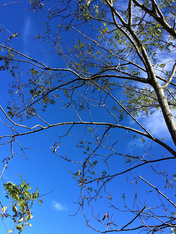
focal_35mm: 32
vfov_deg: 56.8
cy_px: 118
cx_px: 88
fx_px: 217
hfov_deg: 44.2
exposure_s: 1/1018
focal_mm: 3.3
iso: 25
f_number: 2.4
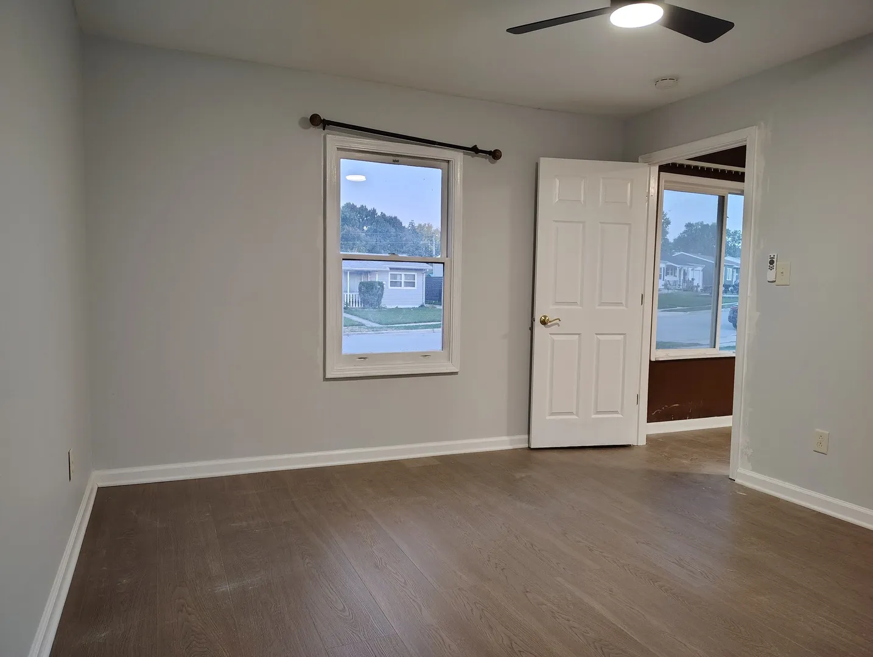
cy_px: 328
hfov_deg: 71.5
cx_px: 436
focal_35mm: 24
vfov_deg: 56.9
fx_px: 606
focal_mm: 5.56
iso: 1541
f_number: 1.8
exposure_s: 1/60
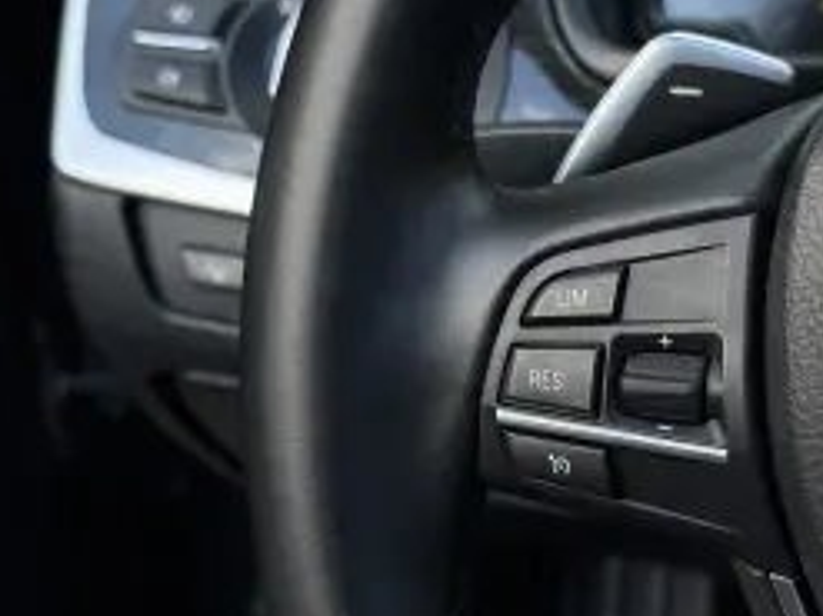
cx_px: 583
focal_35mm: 70
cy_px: 340
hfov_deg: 27.5
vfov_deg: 21.0
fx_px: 1663
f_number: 1.78
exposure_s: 1/185
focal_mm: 6.76
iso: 80
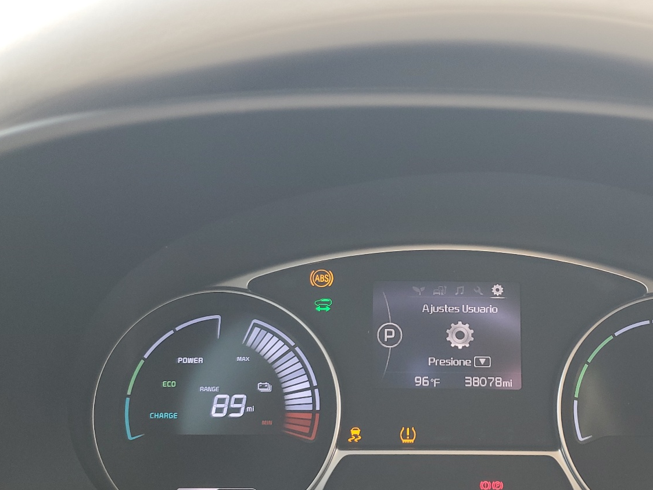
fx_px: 698
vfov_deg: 38.5
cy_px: 299
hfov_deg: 49.5
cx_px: 421
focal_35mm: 37
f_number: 1.5
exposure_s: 1/120
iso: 61
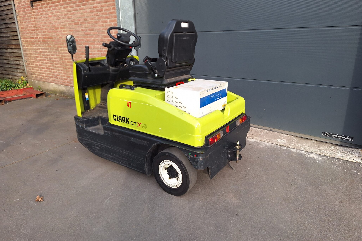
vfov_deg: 53.1
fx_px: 241
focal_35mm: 24
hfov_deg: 73.7
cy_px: 112
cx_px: 181
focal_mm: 5.54
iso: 40
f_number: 1.8
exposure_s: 1/278
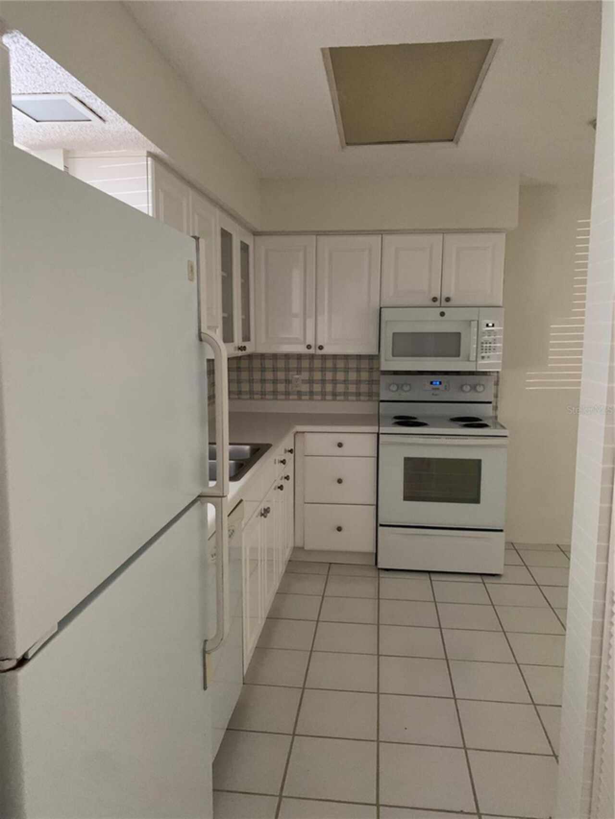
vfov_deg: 67.3
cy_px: 410
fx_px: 616
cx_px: 308
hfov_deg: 53.1
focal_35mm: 26
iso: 640
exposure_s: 1/30
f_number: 1.8
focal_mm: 4.25
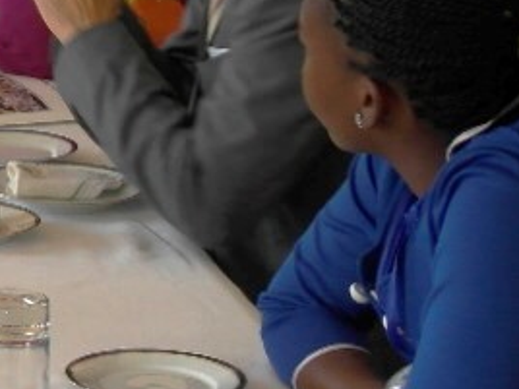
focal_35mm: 186
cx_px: -356
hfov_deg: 10.1
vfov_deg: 7.9
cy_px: -14
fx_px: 2789
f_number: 5.6
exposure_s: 1/40
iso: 400
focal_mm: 20
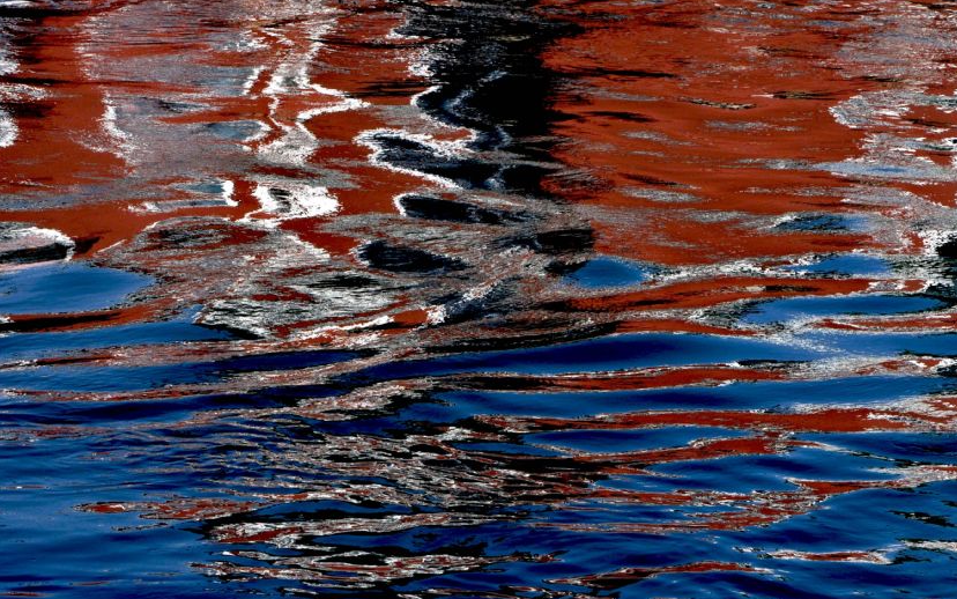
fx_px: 3939
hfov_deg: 13.9
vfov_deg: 8.7
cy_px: 260
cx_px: 480
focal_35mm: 151
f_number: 13
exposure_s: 1/400
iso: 200
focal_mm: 80
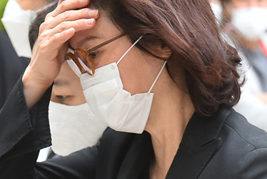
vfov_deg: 6.0
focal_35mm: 231
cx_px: 125
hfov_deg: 8.9
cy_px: 79
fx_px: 1715
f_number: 8
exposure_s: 1/500
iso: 2500
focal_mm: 135
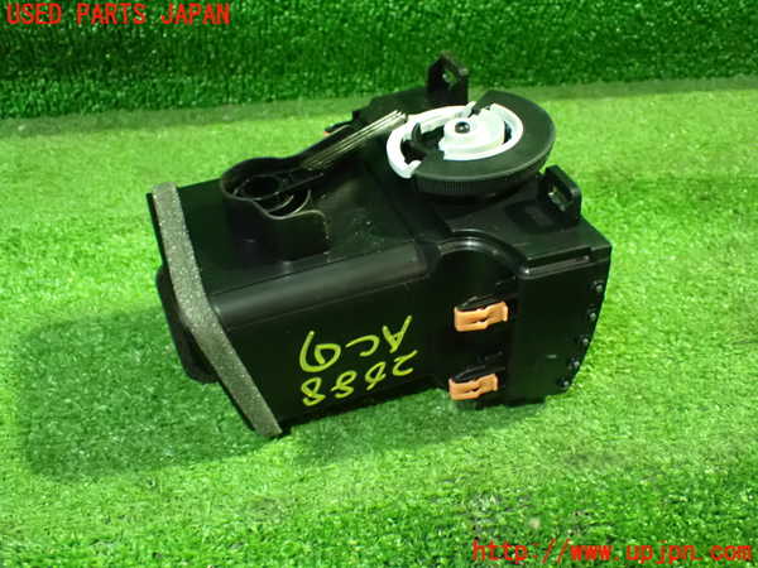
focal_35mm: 38
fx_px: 832
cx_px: 379
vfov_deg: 37.7
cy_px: 284
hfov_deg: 49.0
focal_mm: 6.83
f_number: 2.7
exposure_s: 1/25
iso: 1600
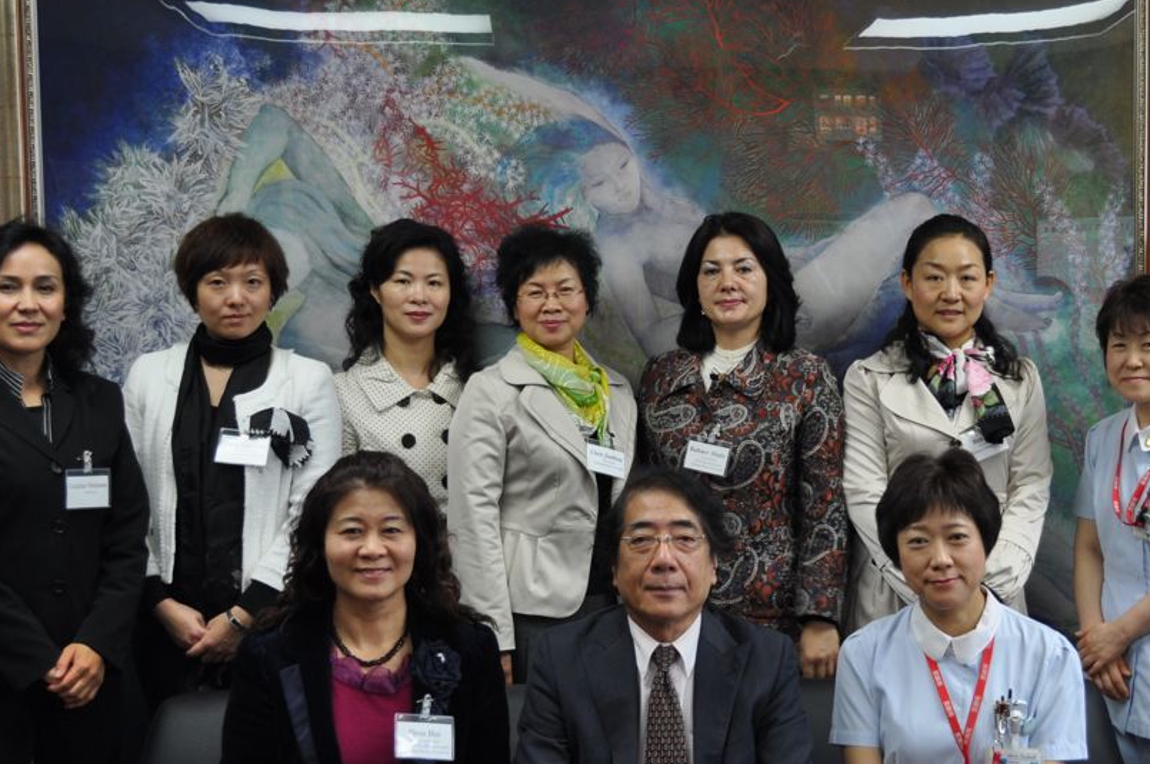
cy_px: 454
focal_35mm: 62
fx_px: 1979
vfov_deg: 21.8
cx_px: 734
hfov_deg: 32.2
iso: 450
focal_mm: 26
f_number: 4.2
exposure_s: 1/60
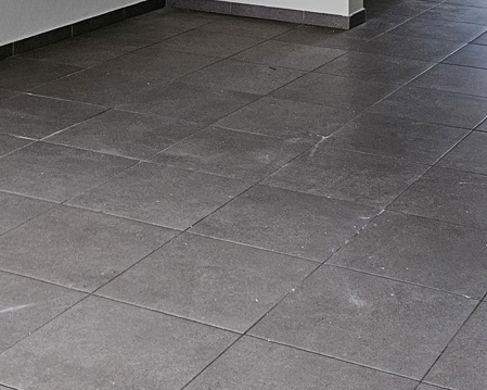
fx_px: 1153
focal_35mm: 80
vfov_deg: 17.4
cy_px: -185
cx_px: 266
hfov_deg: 23.8
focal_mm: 5.4
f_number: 1.8
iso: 640
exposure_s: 1/50
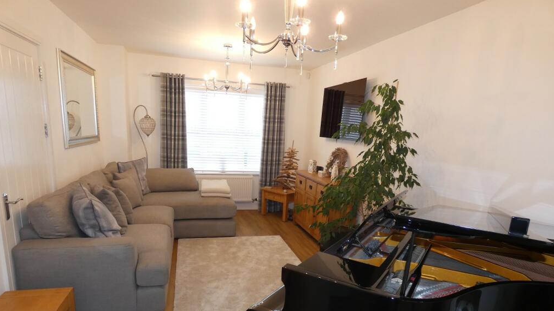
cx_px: 277
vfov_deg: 50.5
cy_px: 208
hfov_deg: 81.2
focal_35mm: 22
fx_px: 323
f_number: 2.8
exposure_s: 1/60
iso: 320
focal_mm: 3.6
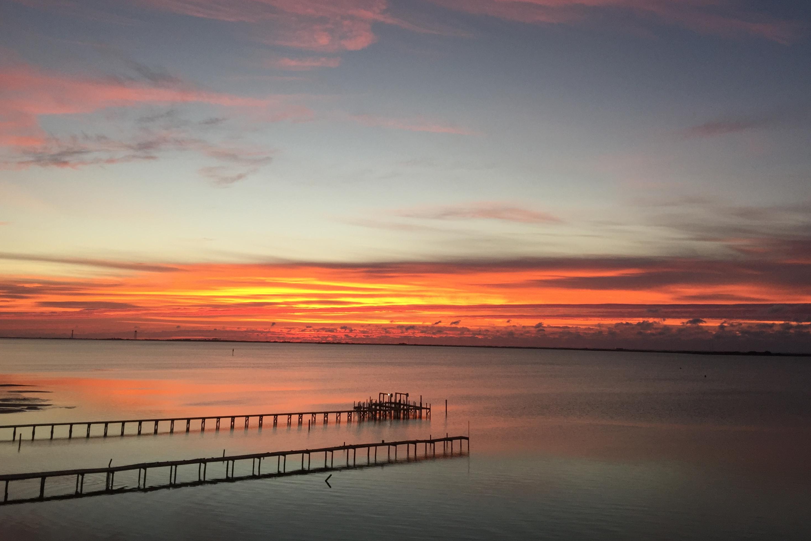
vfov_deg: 42.2
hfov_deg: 60.3
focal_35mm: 31
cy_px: 233
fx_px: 698
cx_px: 398
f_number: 2.2
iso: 40
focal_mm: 4.15
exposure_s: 1/120
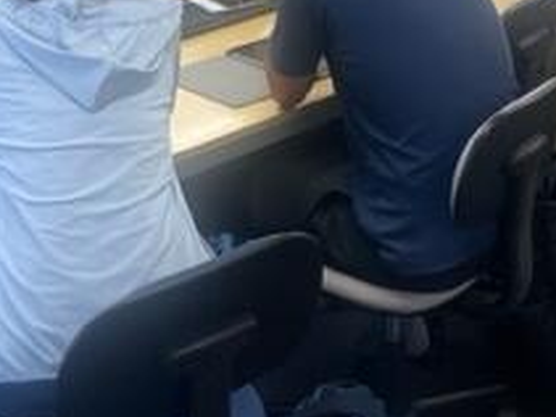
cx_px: 316
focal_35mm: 74
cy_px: -158
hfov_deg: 26.3
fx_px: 1188
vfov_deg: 18.2
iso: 80
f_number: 1.6
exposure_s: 1/120
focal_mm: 4.2
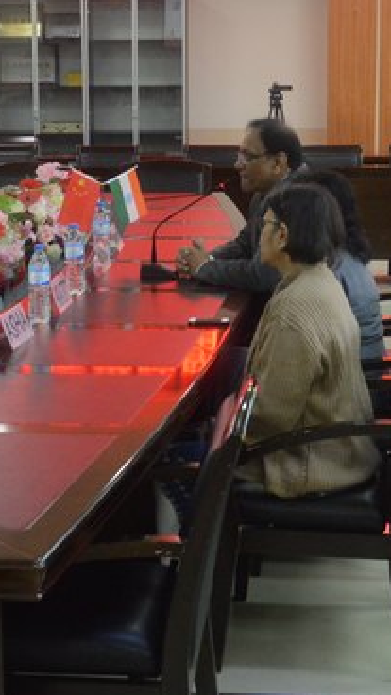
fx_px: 1382
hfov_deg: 16.1
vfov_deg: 28.2
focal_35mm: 75
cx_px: 170
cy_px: 288
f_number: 3.8
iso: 1600
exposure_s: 1/60
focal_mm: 22
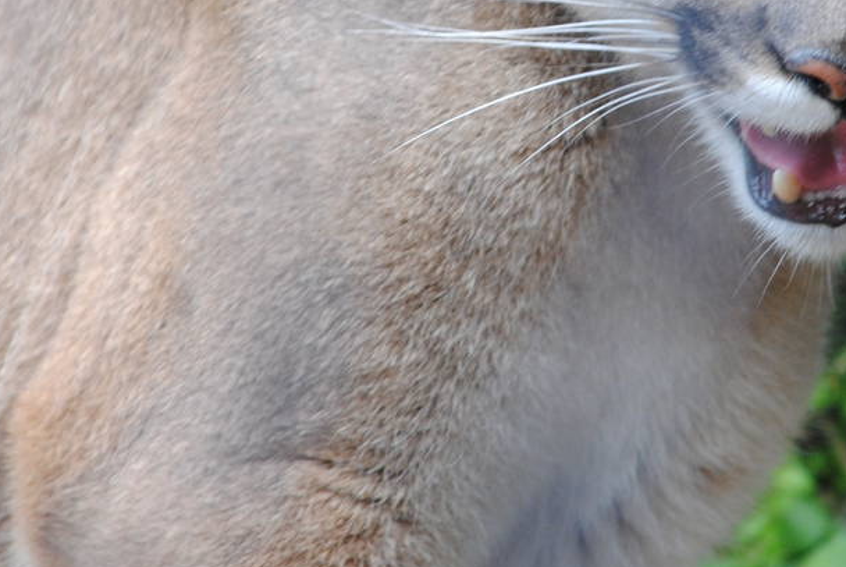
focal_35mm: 730
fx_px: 17183
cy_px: 29
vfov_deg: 1.9
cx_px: 541
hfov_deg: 2.8
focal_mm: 185
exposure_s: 1/200
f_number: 5
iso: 400
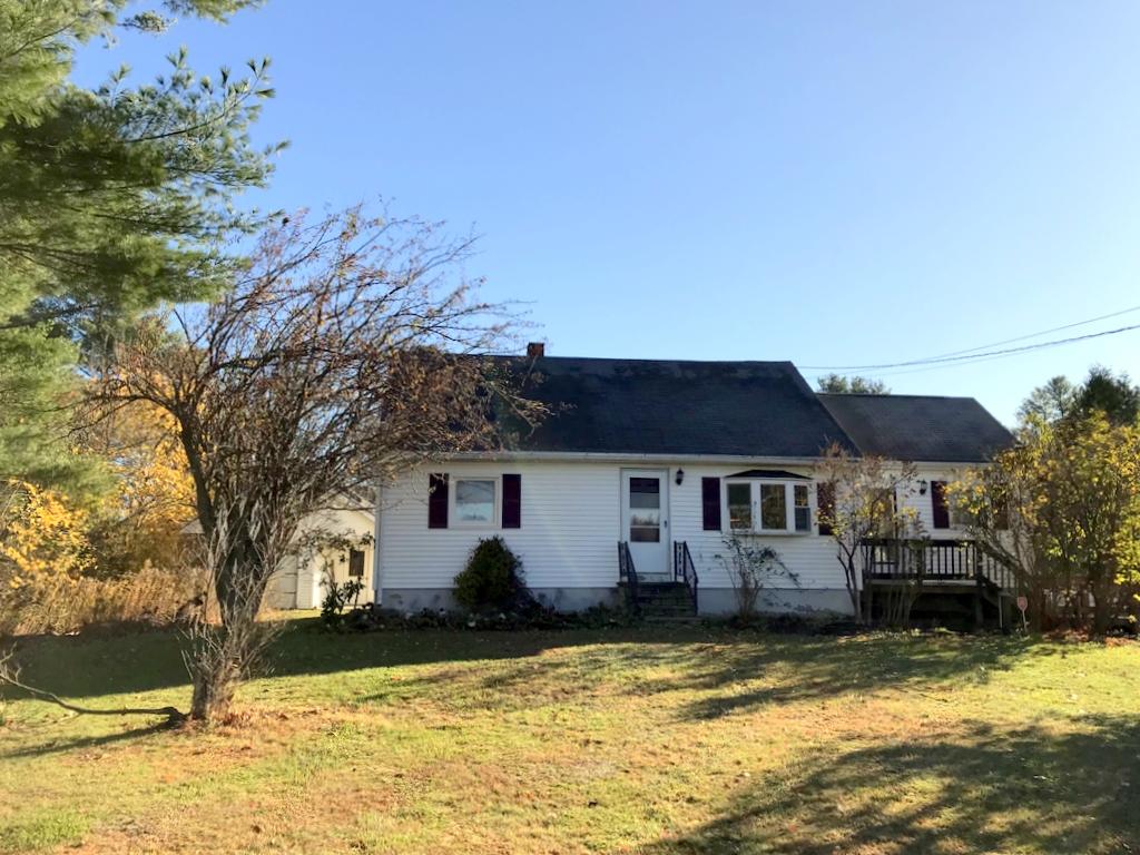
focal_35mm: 28
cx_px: 570
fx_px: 922
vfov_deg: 49.7
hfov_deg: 63.4
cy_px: 428
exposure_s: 1/2227
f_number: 1.8
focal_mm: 3.99
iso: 20
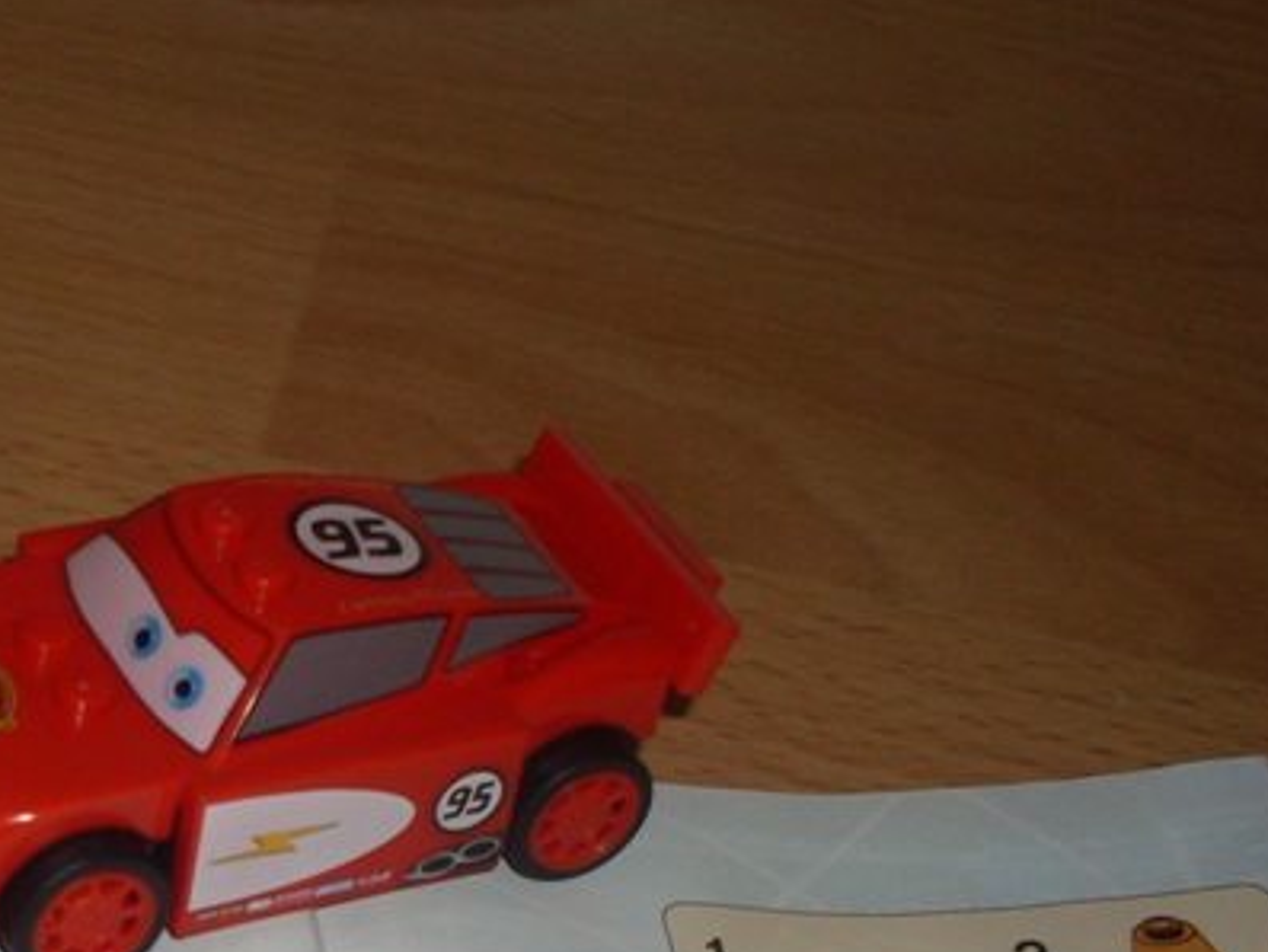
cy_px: 741
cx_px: -38
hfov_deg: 19.4
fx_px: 3591
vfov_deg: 15.0
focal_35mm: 98
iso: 100
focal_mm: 6.3
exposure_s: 1/45
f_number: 2.8
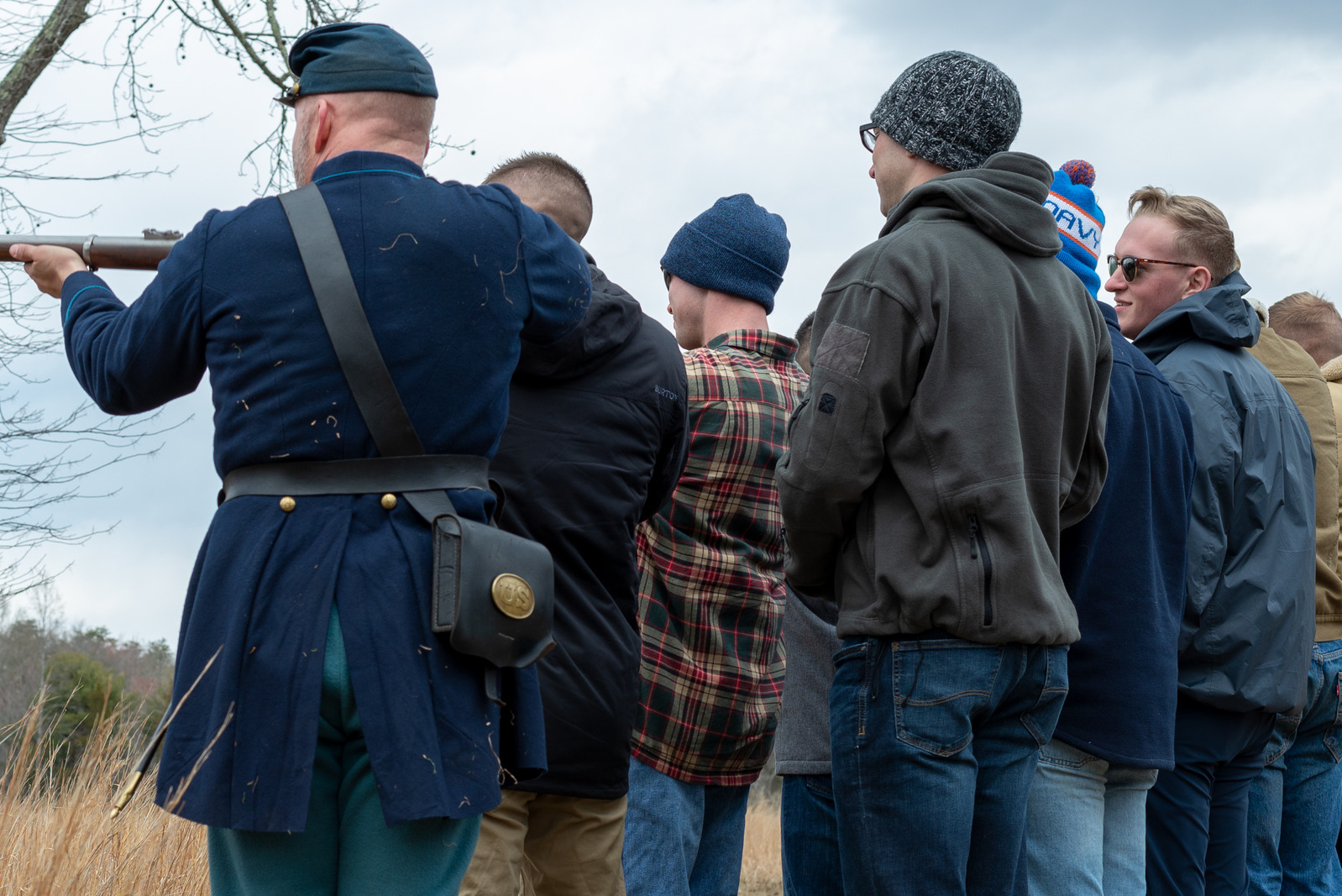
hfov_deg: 21.7
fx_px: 3468
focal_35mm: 93
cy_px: 629
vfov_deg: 14.7
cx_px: 320
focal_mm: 50
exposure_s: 1/200
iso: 125
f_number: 6.3
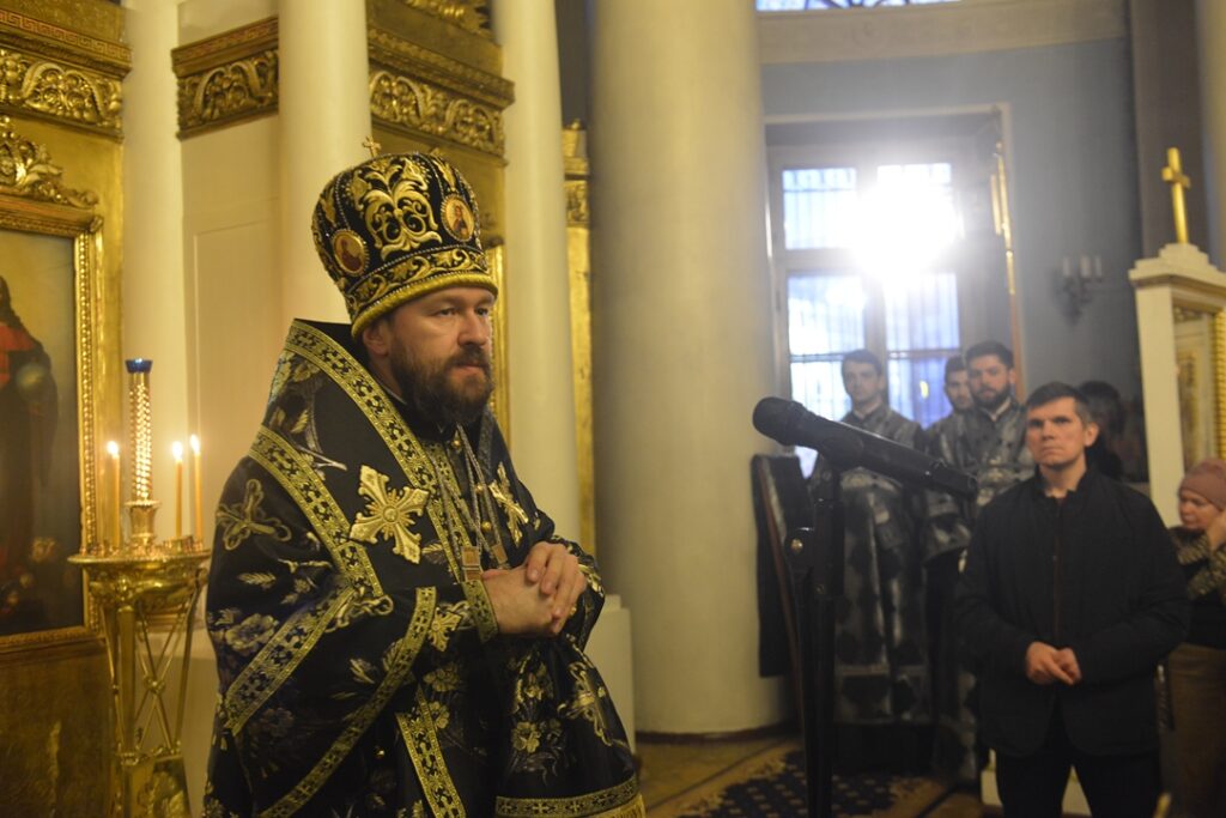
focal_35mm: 36
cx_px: 613
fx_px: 1226
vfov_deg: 36.9
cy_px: 409
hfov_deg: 53.1
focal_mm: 36
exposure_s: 1/30
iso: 3200
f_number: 3.5
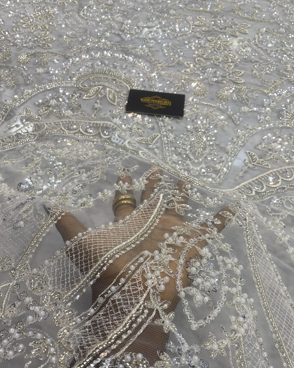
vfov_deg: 56.9
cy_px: 215
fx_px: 337
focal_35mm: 31
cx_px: 132
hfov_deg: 47.0
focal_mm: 4.25
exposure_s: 1/100
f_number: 1.8
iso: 50
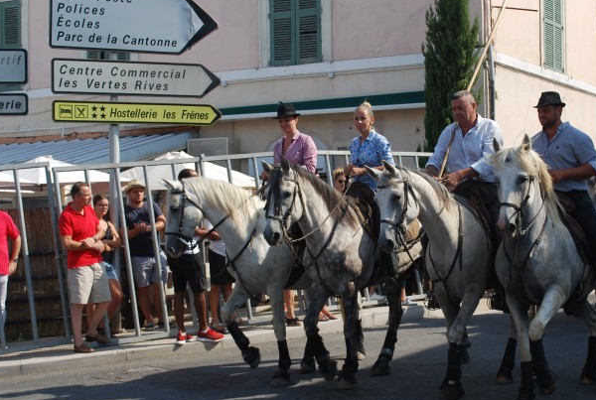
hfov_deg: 31.3
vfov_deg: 21.3
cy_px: 196
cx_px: 354
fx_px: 1062
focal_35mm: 64
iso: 100
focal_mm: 32
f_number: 7.1
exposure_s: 1/200
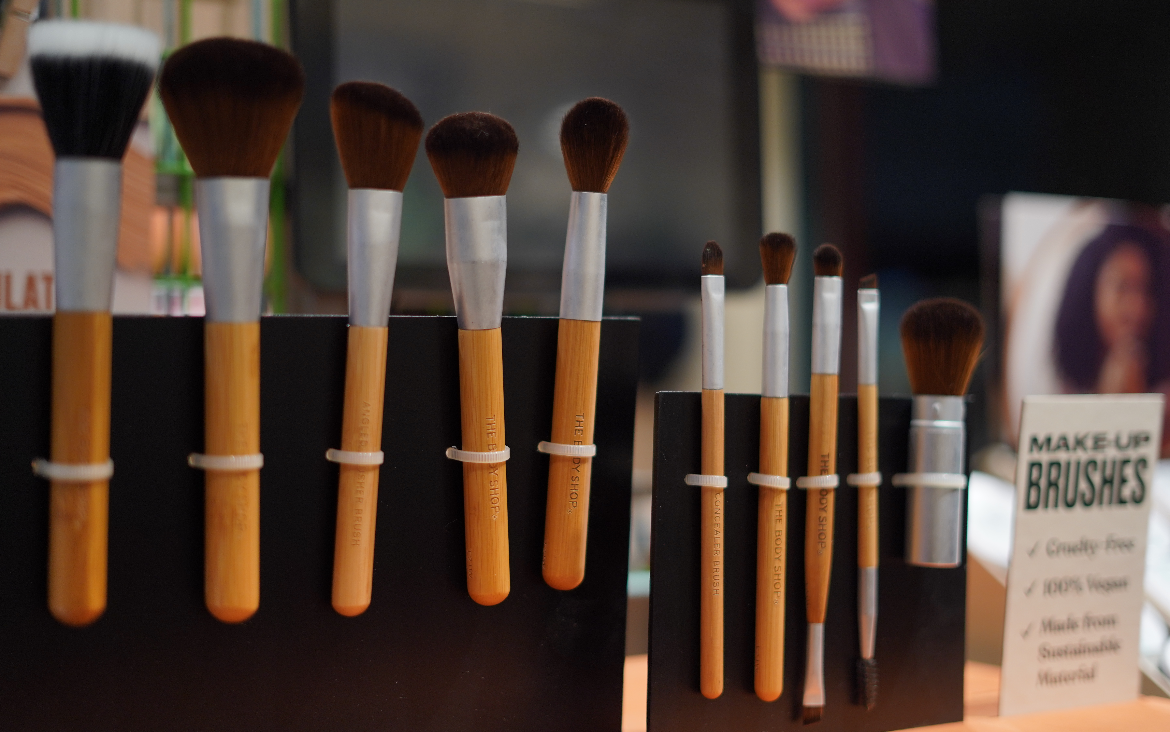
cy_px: 362
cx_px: 606
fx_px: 1690
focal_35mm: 53
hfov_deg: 38.2
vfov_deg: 24.4
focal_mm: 50
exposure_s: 1/640
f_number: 1.8
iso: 250
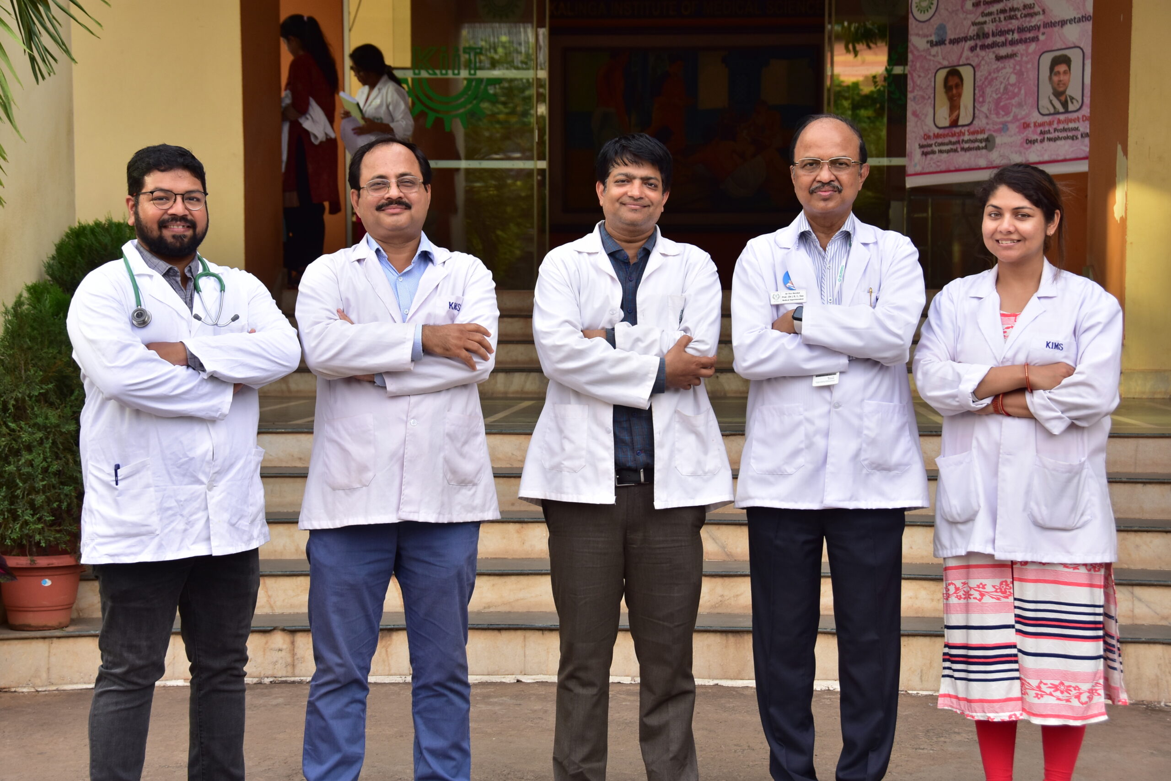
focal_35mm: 78
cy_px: 390
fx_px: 2538
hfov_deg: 26.0
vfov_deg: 17.5
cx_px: 586
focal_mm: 52
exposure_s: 1/125
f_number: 8
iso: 250
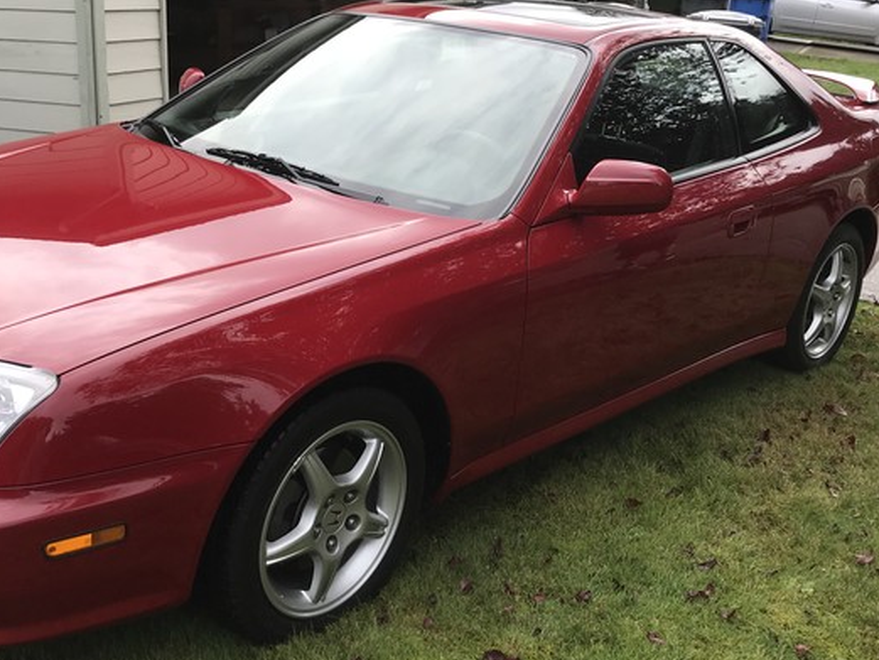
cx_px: 315
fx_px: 1092
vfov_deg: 33.6
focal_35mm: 43
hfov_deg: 43.4
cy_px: 287
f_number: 1.8
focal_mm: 3.99
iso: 20
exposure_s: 1/638
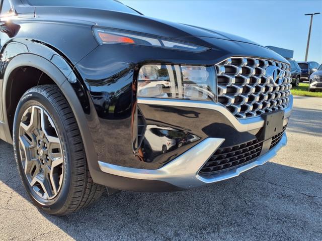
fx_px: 251
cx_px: 161
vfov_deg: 51.4
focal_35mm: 27
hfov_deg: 65.3
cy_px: 120
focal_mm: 3.58
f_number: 1.9
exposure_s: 1/667
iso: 40
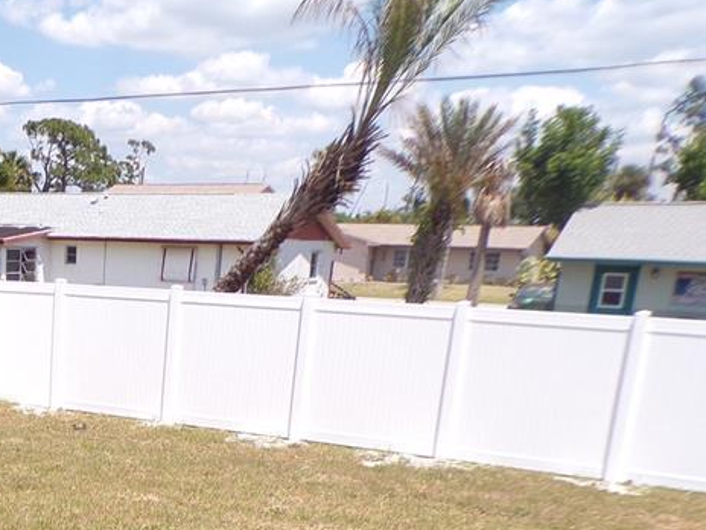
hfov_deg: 33.2
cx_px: 3
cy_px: 541
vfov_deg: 26.0
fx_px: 1081
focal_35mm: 53
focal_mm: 4.3
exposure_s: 1/1400
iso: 80
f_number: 3
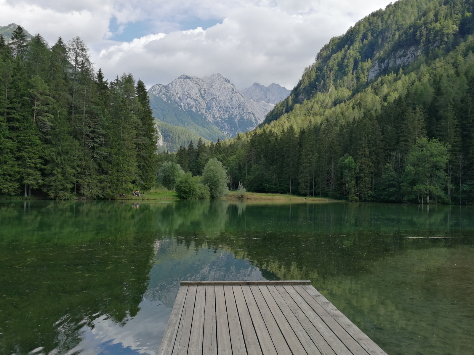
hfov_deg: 65.3
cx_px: 237
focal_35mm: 27
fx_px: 370
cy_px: 178
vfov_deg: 51.3
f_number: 1.8
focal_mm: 3.95
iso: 50
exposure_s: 1/1147
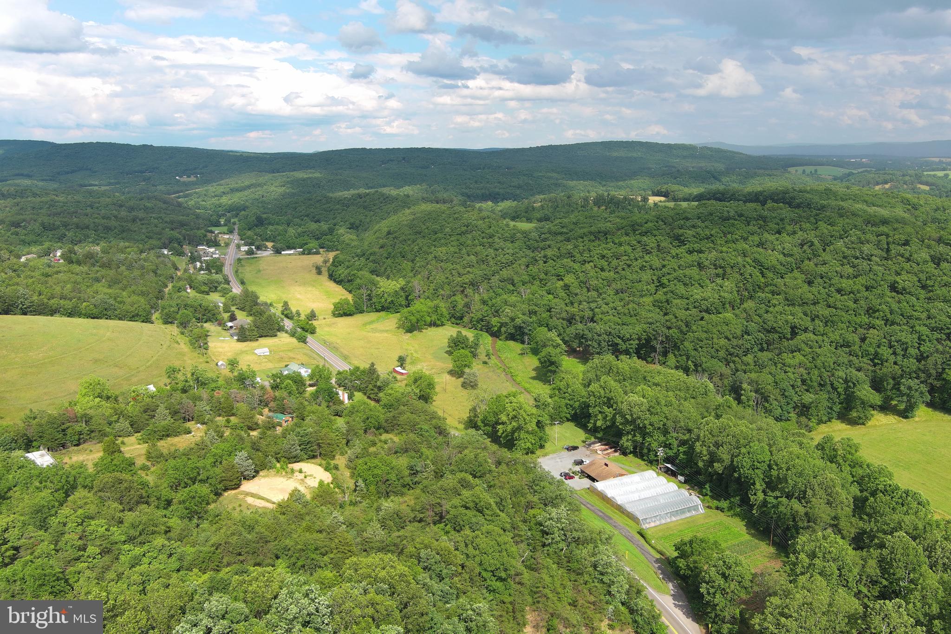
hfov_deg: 63.7
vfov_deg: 45.0
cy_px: 317
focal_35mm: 29
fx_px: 766
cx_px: 476
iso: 100
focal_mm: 10.57
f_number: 2.8
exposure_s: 1/875
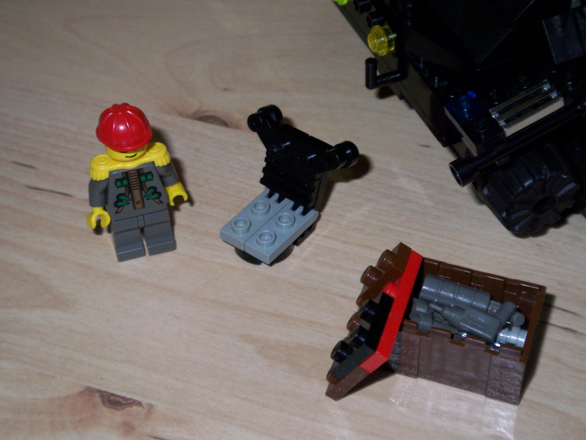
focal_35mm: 76
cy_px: 220
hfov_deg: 25.7
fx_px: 1287
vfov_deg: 19.4
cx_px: 293
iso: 125
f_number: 4.2
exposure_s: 1/100
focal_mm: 12.4
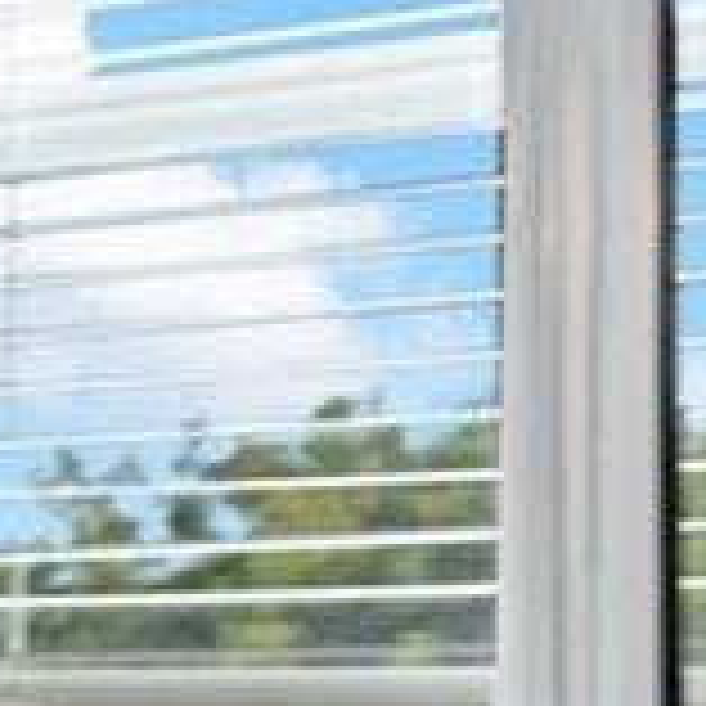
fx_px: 2792
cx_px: -2518
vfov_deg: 13.7
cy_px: 996
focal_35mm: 121
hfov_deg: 7.1
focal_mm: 14
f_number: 8
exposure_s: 1/13
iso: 400
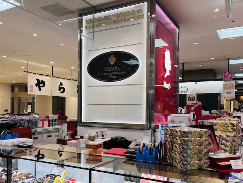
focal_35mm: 26
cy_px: 92
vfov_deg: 53.1
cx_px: 122
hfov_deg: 67.3
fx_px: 183
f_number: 1.6
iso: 40
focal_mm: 5.1
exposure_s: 1/178
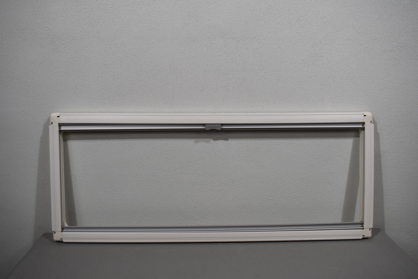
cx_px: 209
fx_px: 366
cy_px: 140
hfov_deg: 59.5
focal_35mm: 32
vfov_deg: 41.7
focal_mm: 21
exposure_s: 1/125
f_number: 5.6
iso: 220
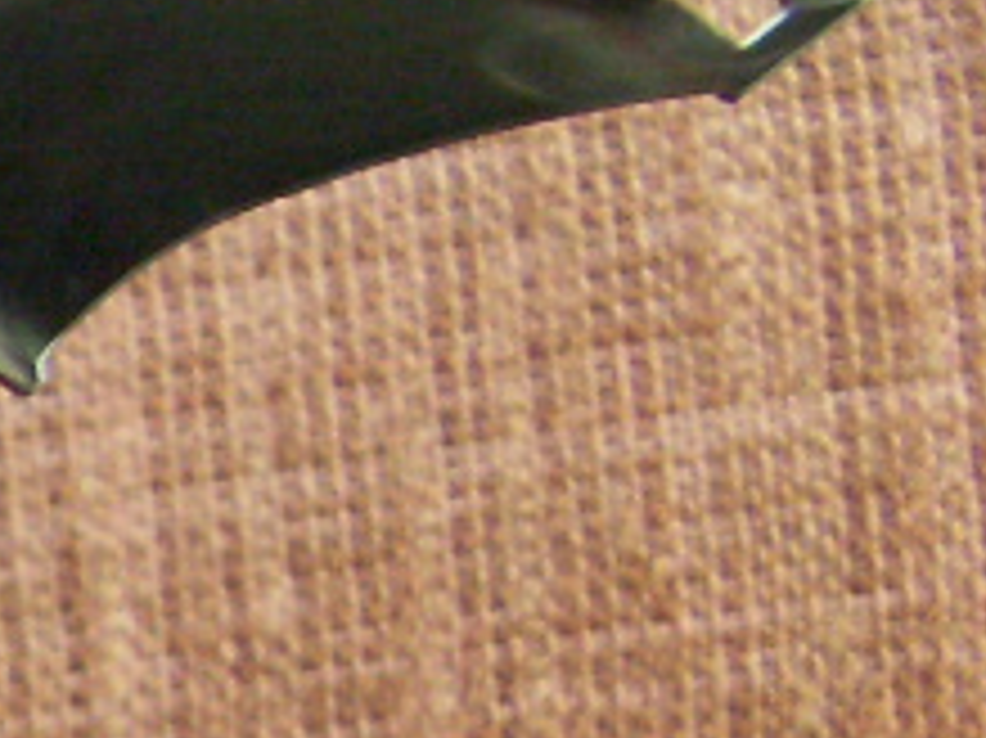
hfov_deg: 7.4
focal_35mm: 241
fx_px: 6861
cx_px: -1792
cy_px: 1764
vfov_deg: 5.9
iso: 200
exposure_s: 1/10
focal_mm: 8.59
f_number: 2.8
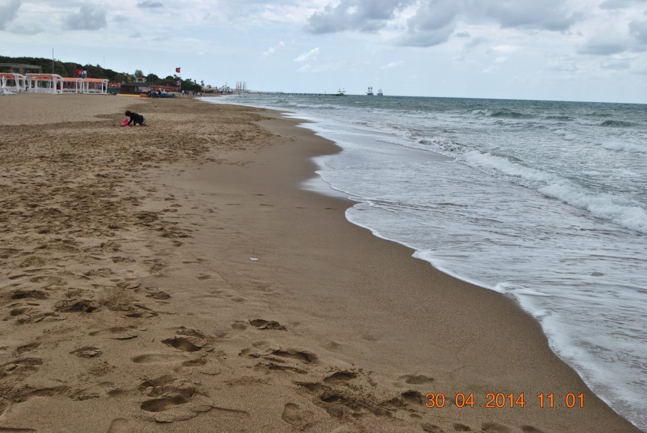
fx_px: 648
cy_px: 216
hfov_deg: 53.1
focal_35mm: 36
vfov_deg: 37.0
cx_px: 324
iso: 100
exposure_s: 1/200
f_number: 8
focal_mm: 24
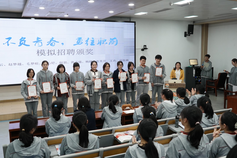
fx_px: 237
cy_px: 79
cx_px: 118
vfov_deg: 36.9
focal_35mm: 36
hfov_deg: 53.1
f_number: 3.5
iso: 800
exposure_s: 1/160
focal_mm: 24
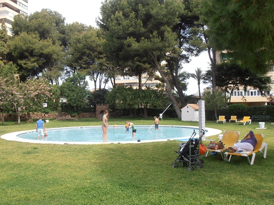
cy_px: 102
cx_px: 137
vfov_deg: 38.7
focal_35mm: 37
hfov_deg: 50.1
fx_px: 293
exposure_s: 1/320
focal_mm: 6.61
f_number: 3.9
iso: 80
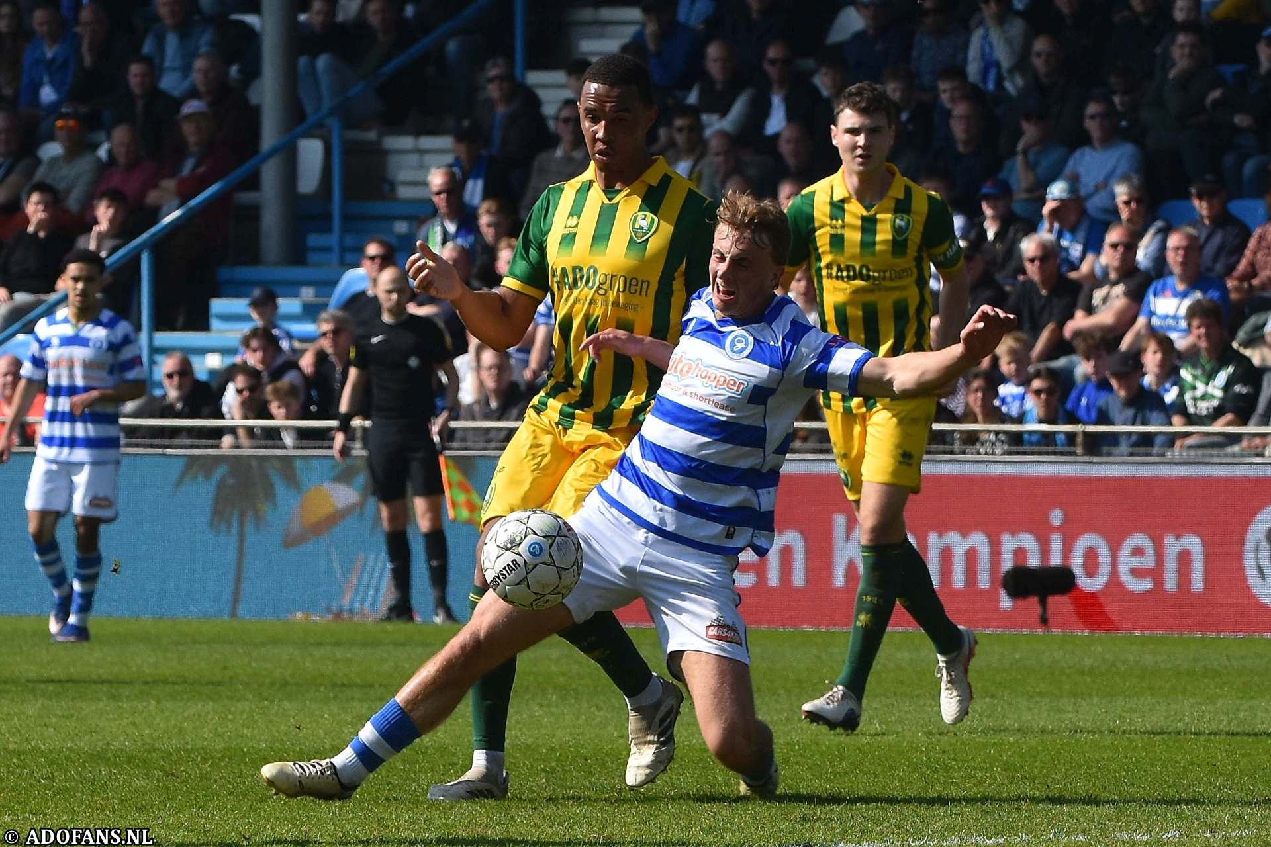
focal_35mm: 180
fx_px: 6355
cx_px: 636
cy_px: 424
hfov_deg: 11.4
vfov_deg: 7.6
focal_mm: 120
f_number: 5
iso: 200
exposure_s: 1/1250
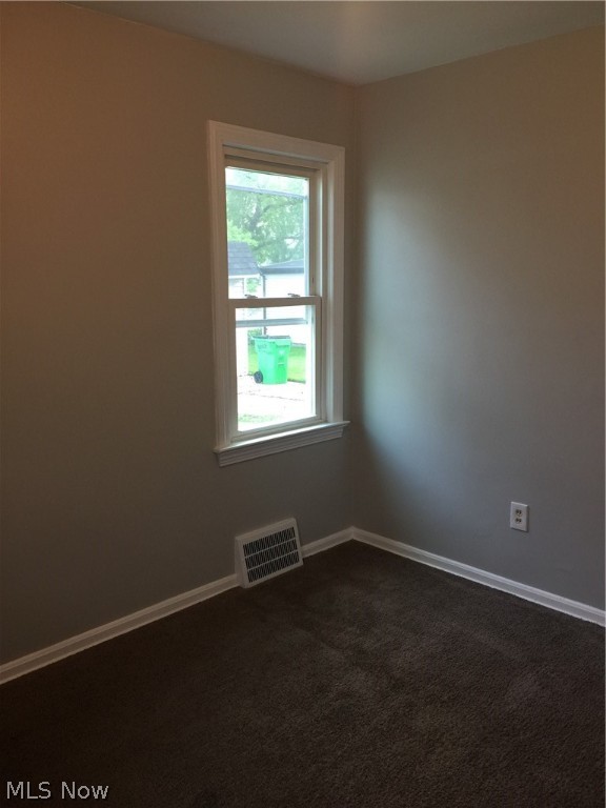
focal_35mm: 29
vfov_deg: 61.7
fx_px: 677
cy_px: 404
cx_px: 303
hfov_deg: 48.2
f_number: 2.2
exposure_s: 1/15
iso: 50
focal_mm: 4.15
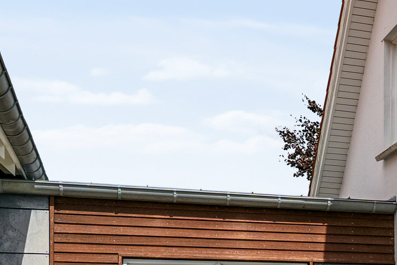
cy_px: 346
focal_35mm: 96
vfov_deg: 13.7
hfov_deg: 17.8
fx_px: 1059
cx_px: 672
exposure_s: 1/800
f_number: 8
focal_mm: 23.5
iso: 200
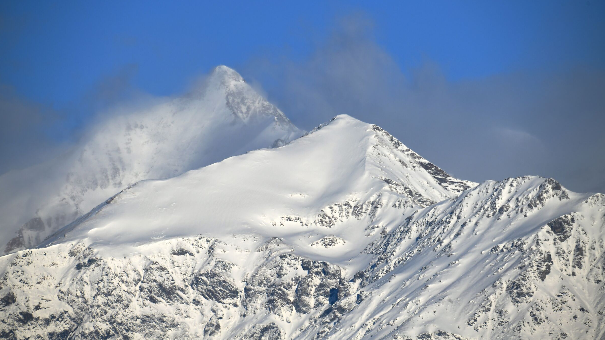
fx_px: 6738
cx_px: 302
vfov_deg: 2.9
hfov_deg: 5.1
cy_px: 147
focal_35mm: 420
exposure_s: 1/2500
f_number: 10
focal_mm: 400
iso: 320
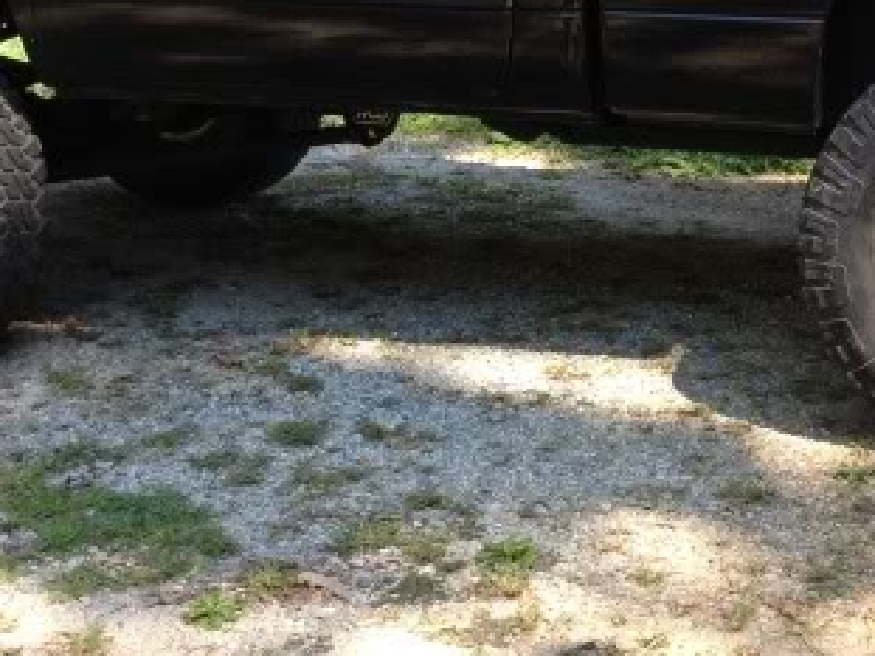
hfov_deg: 21.7
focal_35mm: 90
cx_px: 582
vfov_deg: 16.1
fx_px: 2274
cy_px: 3
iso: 64
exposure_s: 1/258
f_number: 2.4
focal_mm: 4.3
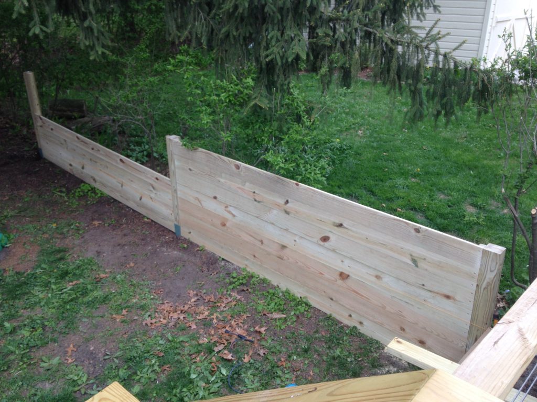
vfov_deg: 42.9
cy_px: 201
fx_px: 512
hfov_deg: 55.4
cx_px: 268
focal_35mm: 33
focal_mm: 4.12
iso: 50
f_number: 2.4
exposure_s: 1/204
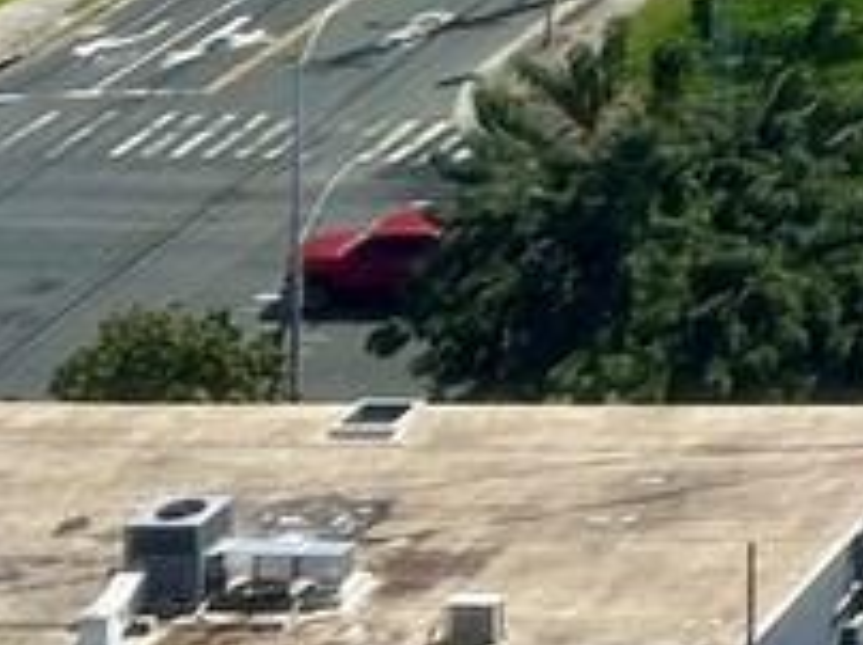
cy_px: -1704
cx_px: 2901
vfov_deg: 6.2
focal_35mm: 206
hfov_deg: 7.8
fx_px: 5130
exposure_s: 1/2299
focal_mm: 5.7
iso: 50
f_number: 1.5
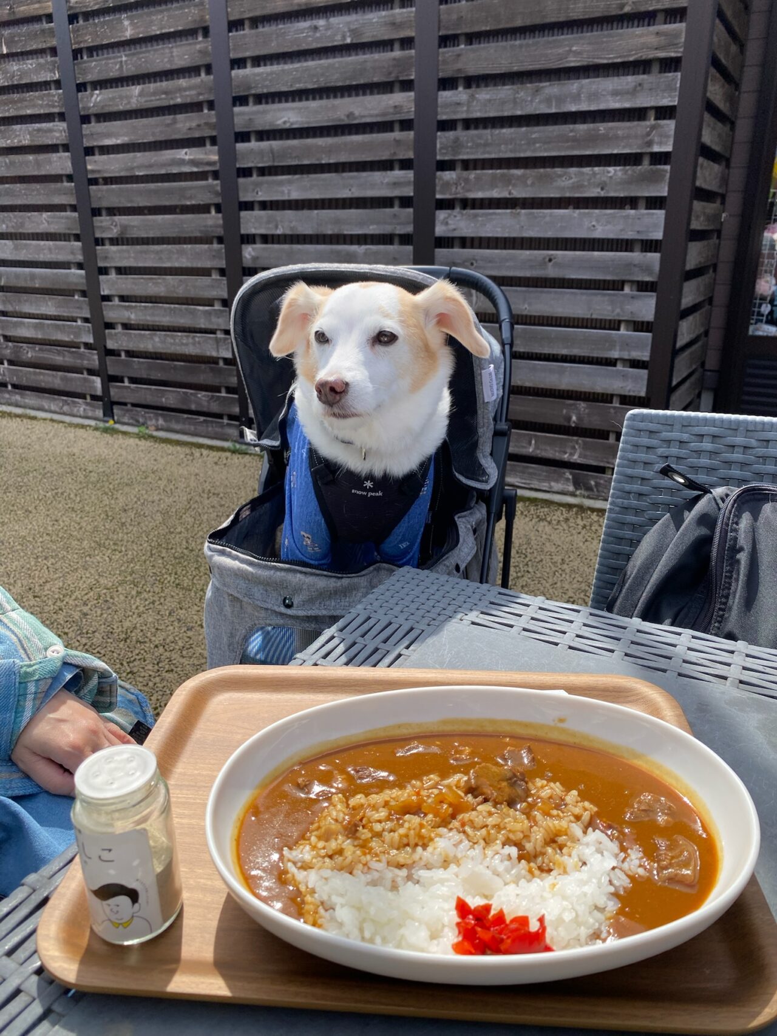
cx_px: 388
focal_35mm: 26
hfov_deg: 53.1
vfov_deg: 67.3
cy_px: 518
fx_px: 778
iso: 32
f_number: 1.8
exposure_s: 1/1464
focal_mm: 4.25
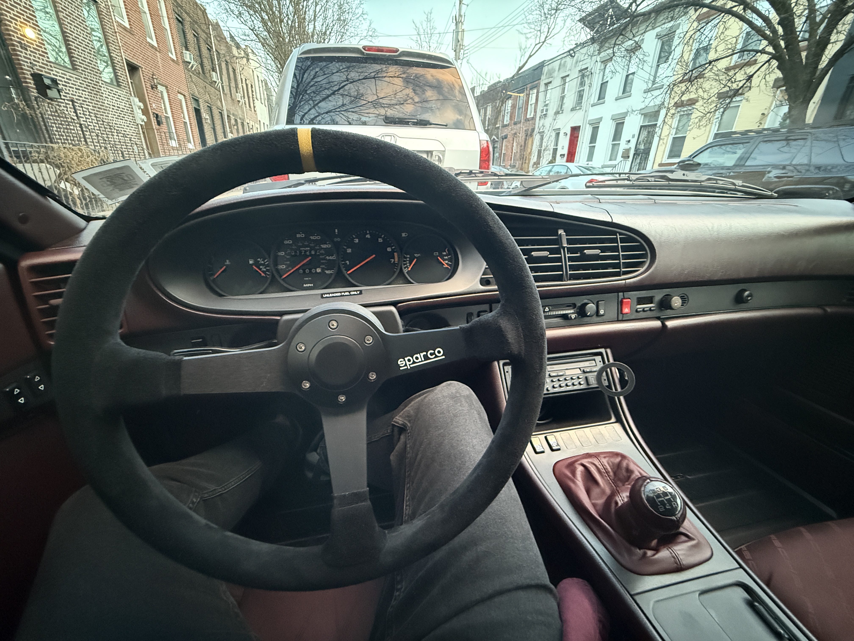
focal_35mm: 14
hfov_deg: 102.1
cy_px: 320
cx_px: 427
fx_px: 345
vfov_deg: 85.7
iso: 1600
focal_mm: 2.22
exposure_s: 1/36
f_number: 2.2
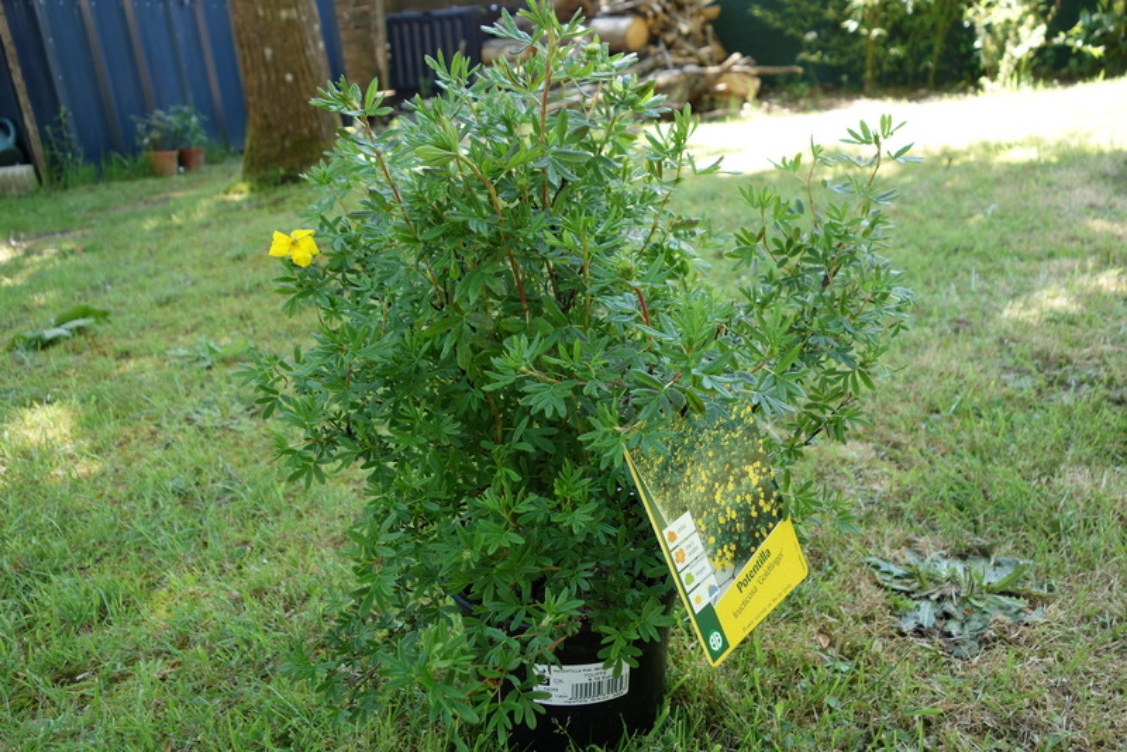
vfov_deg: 46.4
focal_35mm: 28
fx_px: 877
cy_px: 376
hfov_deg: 65.5
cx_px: 564
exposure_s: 1/100
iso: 125
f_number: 3.2
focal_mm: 10.4
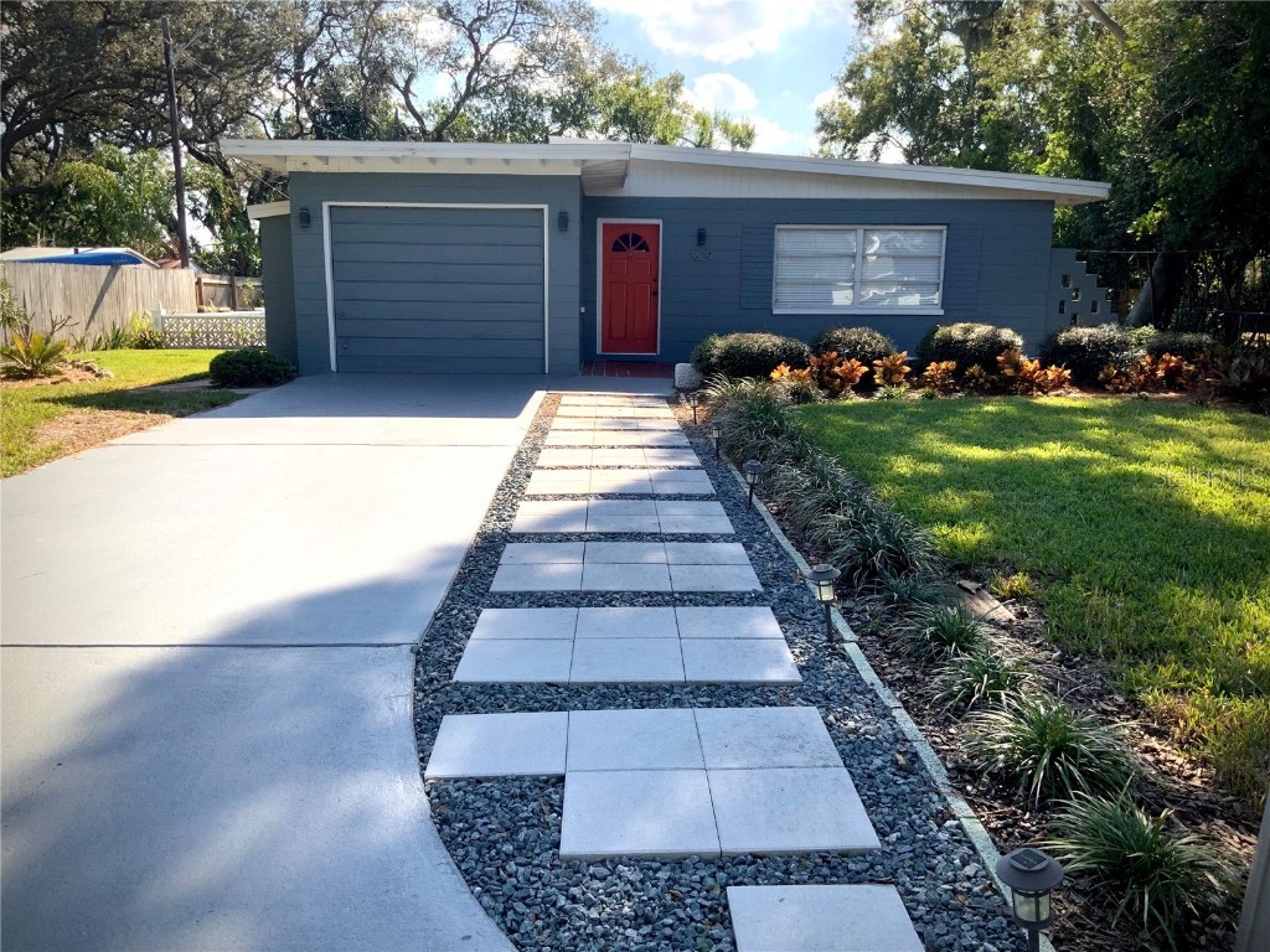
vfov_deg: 48.2
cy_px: 476
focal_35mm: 29
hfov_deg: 61.7
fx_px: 1064
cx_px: 635
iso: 16
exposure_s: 1/978
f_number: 1.8
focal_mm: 3
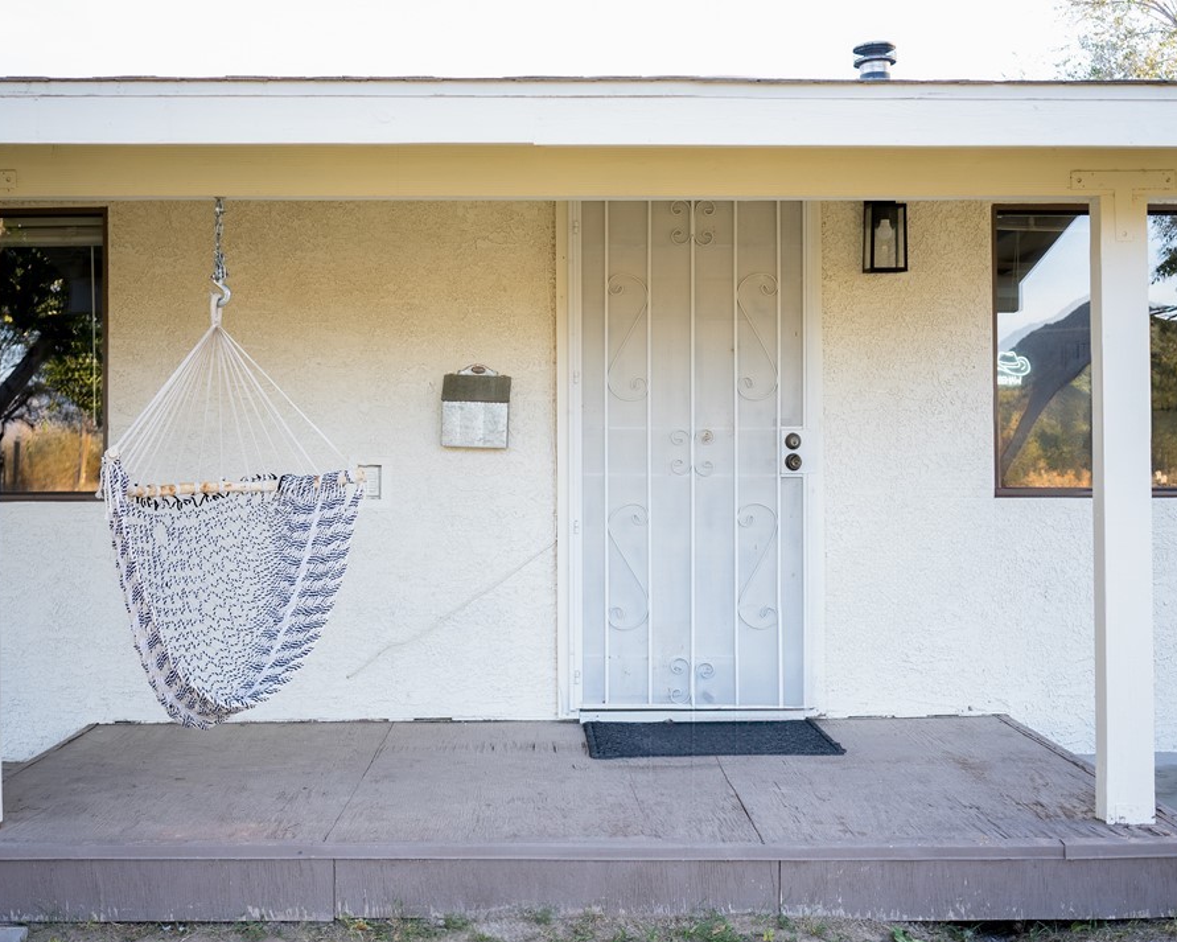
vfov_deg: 37.3
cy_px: 468
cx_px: 534
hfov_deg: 45.7
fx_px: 1394
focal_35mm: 40
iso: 160
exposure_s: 1/200
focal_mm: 35
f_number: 2.8
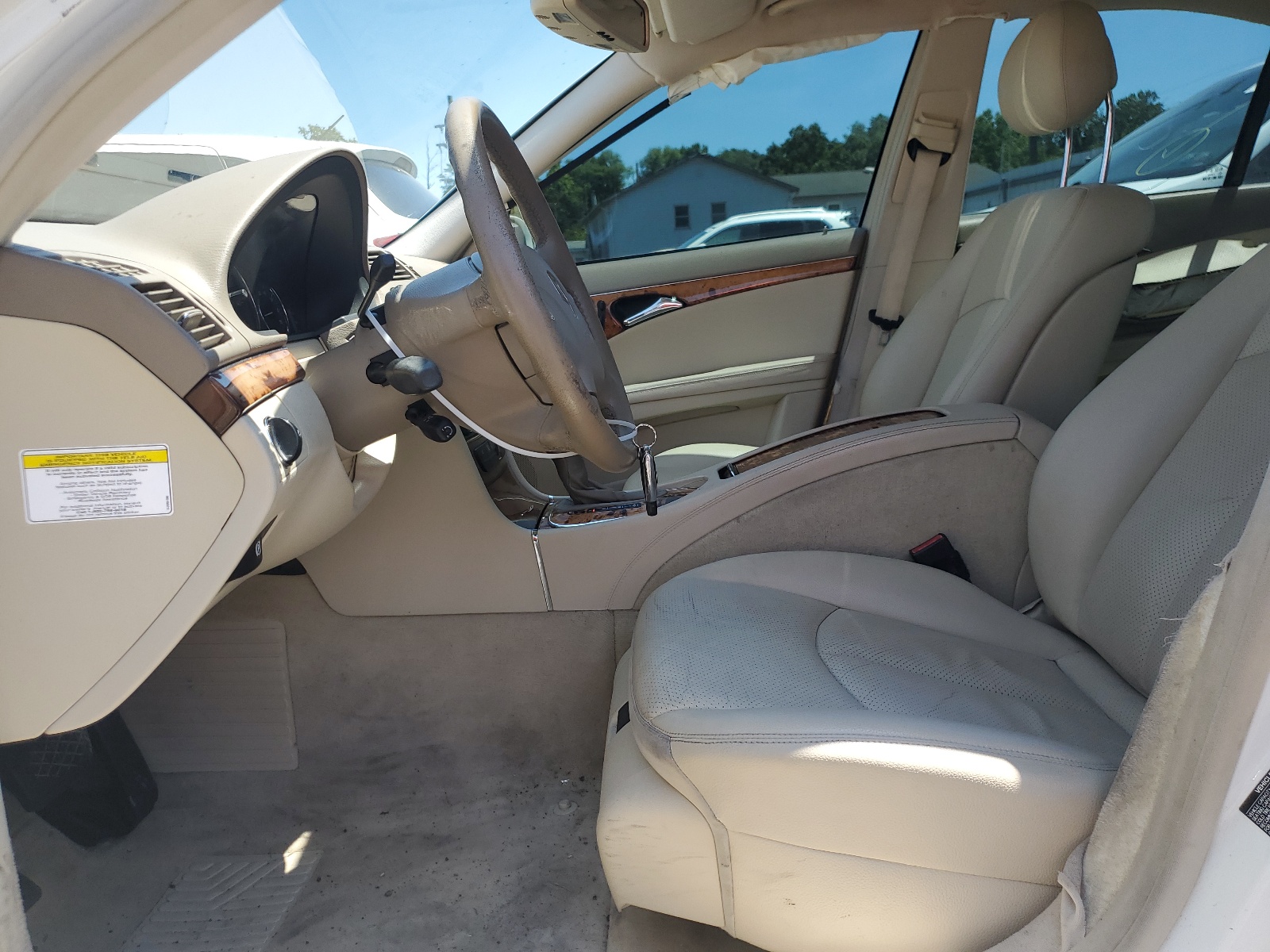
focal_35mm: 26
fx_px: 954
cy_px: 476
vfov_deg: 53.1
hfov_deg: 67.3
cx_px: 635
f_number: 1.5
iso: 50
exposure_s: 1/1000
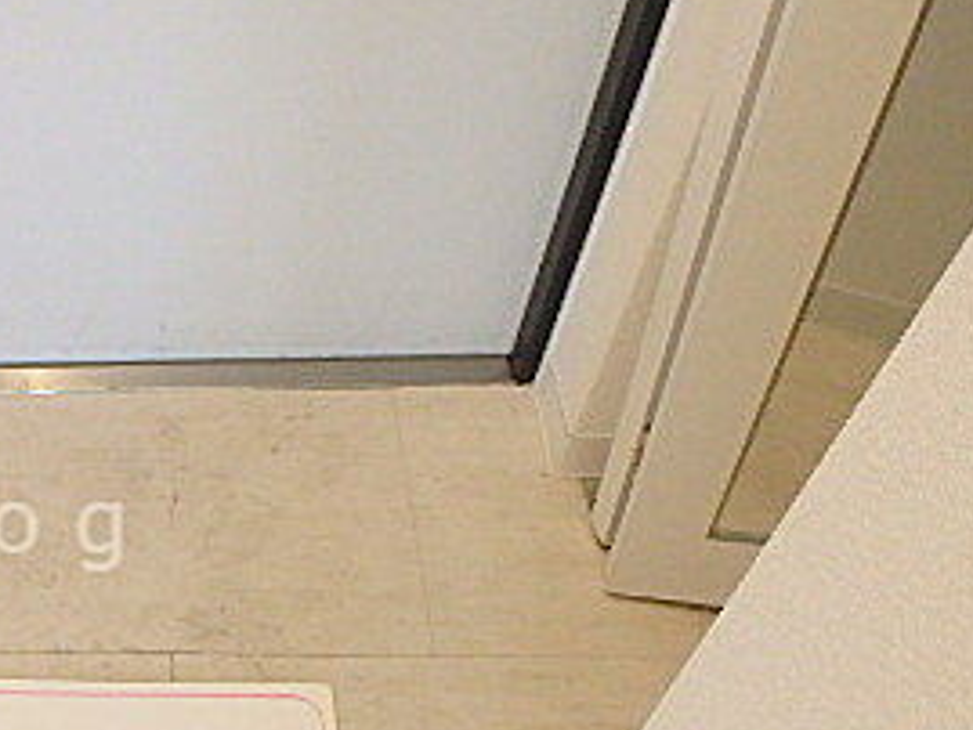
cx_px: -105
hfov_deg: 33.2
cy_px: 528
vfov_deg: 28.8
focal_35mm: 50
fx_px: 1406
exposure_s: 1/40
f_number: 3.5
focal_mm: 3.7
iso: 800
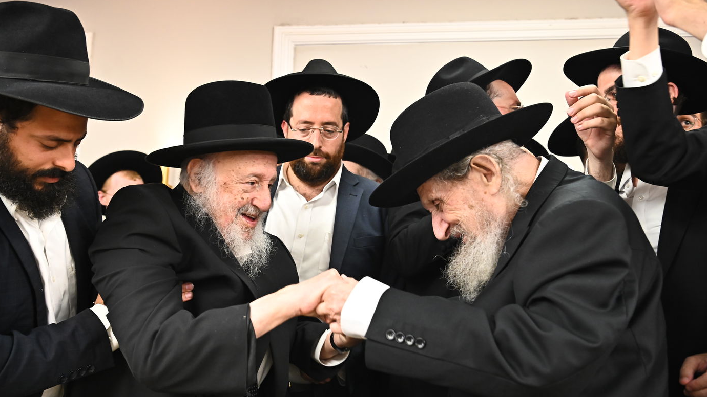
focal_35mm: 34
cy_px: 202
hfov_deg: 58.0
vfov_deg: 34.6
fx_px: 637
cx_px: 357
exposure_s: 1/200
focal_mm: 32
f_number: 4.5
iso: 3200
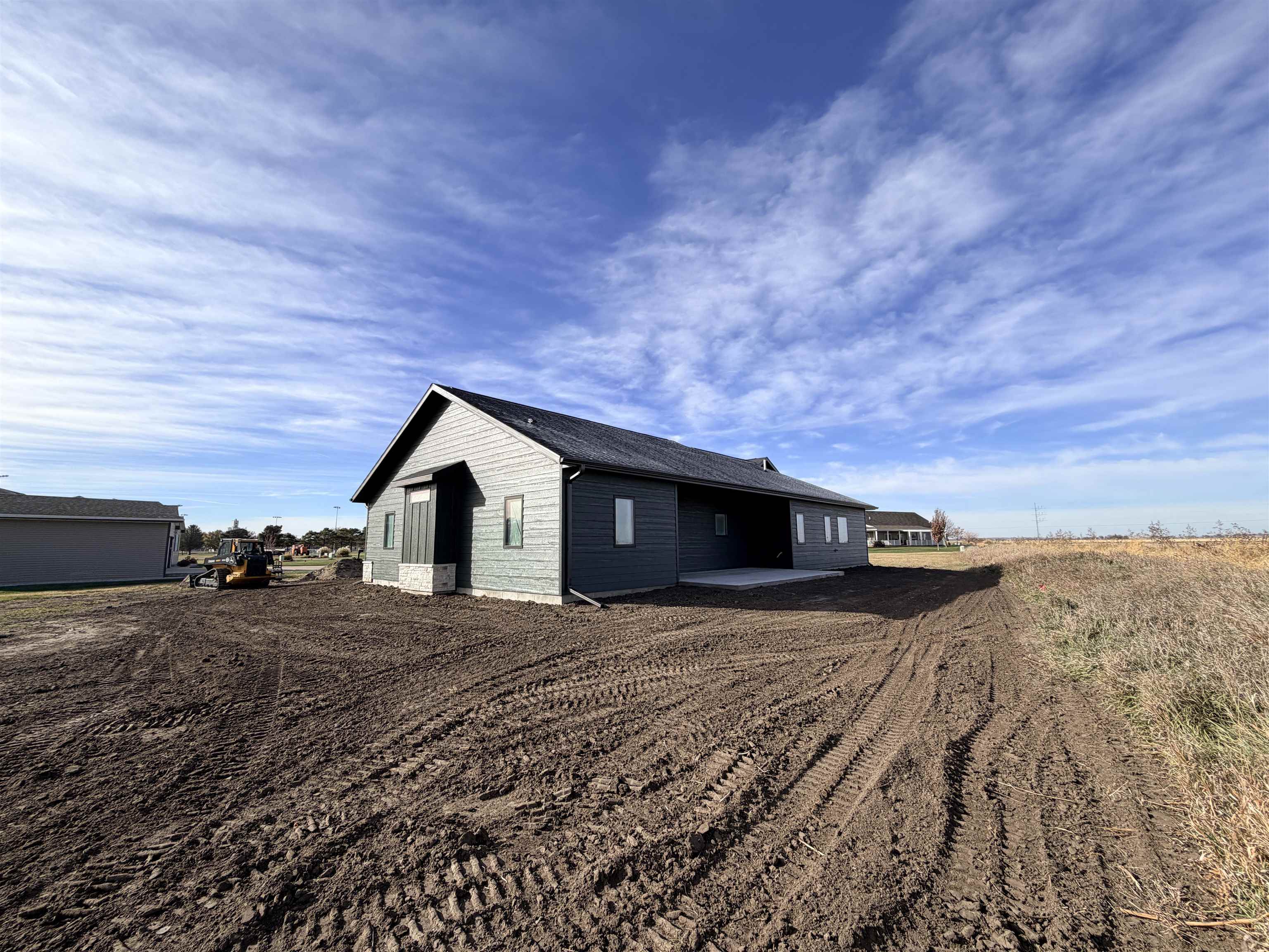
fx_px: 513
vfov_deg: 85.7
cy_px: 476
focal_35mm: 14
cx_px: 634
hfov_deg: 102.1
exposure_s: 1/914
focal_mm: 2.22
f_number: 2.2
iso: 20
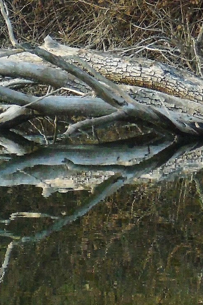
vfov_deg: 2.5
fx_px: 7049
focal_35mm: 833
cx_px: -290
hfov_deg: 1.6
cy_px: 160
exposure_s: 1/100
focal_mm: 43
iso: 400
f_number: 5.5
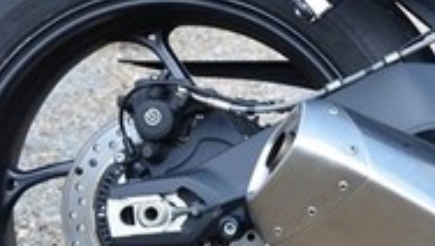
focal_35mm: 131
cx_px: 319
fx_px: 1515
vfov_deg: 9.2
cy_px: 167
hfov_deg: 16.3
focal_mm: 35
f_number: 8
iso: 100
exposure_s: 1/80
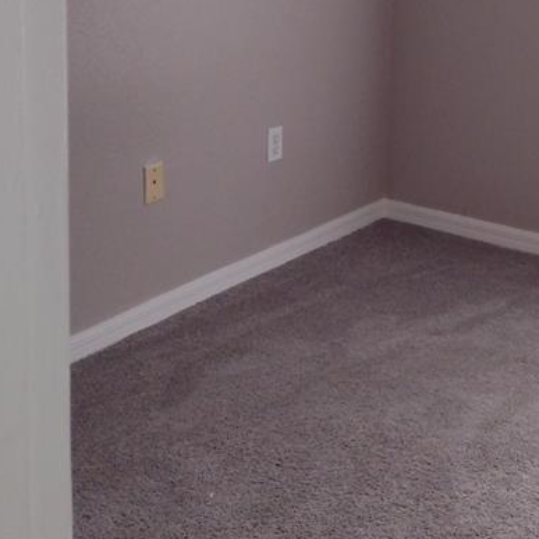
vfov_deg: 22.5
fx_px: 1304
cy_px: 3
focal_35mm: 74
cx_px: 575
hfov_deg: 22.2
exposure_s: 1/120
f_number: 1.7
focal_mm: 4.71
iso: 164
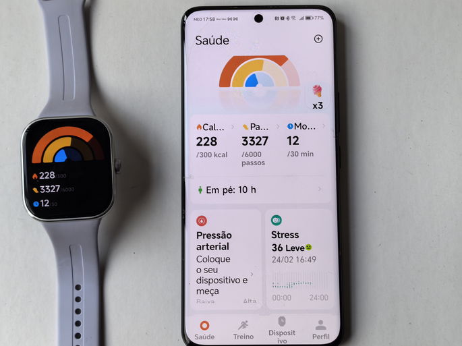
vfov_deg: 27.0
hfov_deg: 35.6
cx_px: 231
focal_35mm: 54
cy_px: 173
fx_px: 720
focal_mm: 8.5
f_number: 2
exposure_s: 1/100
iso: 125
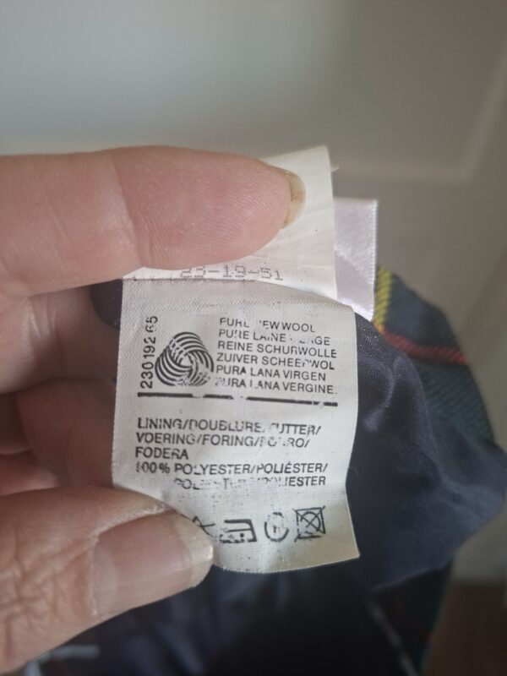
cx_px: 254
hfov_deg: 58.9
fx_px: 449
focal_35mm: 23
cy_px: 338
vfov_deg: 73.9
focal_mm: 5.54
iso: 320
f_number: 1.8
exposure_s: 1/30
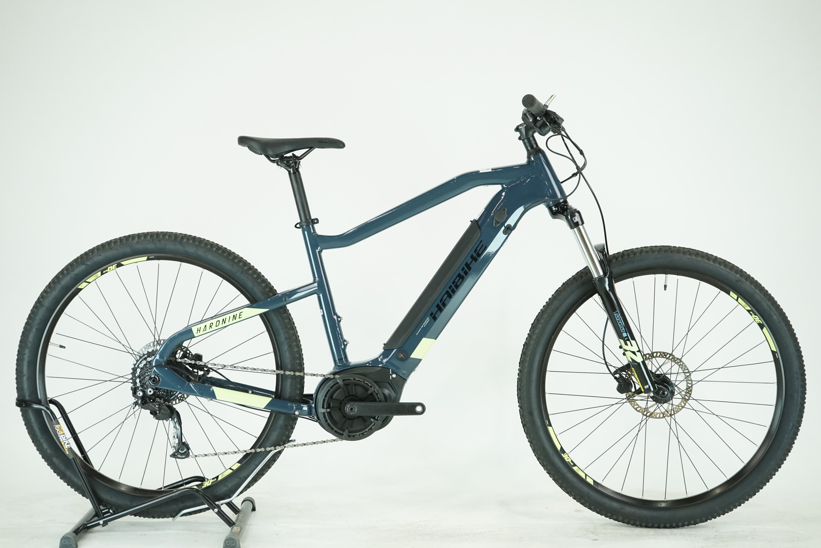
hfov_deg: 38.2
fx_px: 1186
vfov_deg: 26.0
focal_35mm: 52
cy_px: 274
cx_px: 410
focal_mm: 52
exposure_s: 1/200
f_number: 5.6
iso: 1600
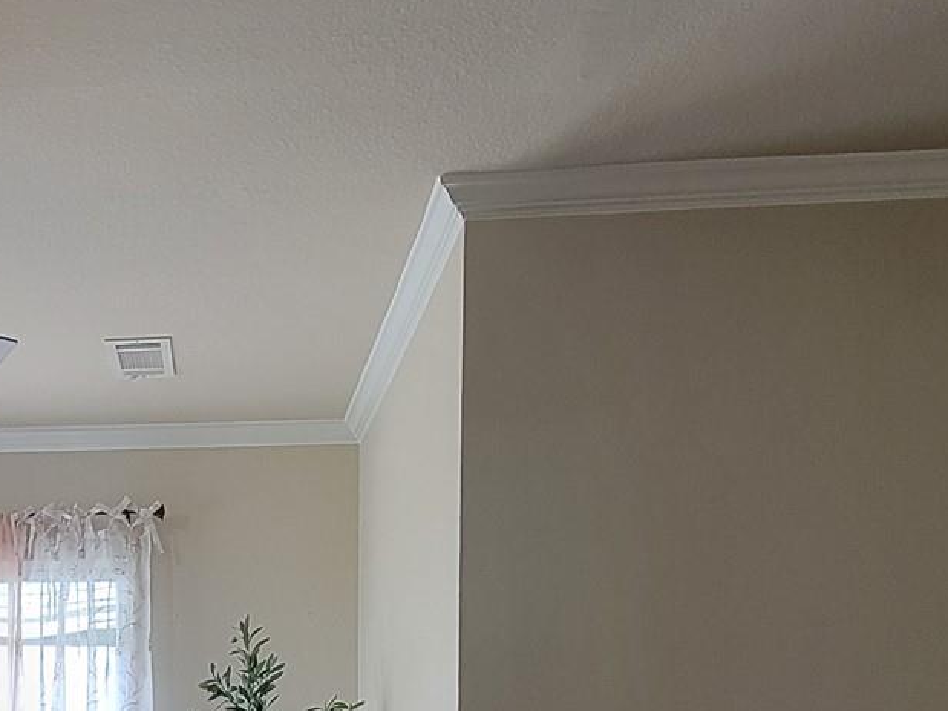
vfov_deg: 29.9
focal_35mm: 43
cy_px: 798
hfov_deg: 39.8
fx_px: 1177
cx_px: 51
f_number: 2.2
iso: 160
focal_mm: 2.2
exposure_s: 1/60
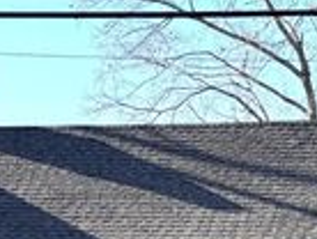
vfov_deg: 10.2
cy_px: 344
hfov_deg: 13.9
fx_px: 1293
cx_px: 74
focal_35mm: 141
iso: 80
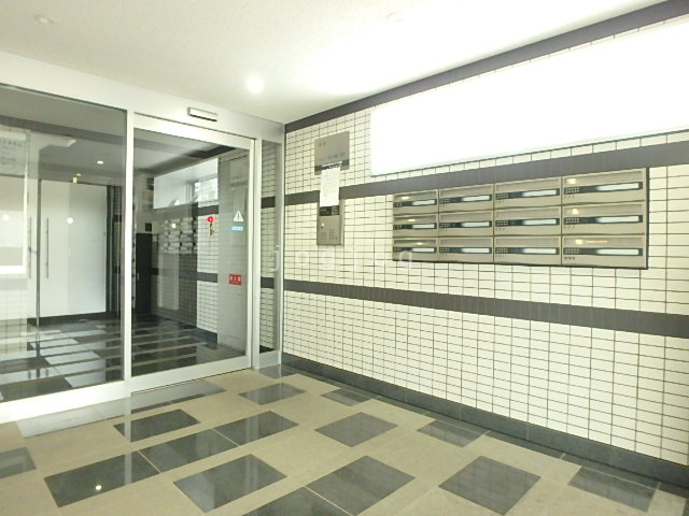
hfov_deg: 79.0
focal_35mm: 21
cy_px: 258
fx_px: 418
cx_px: 344
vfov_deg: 63.4
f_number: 3.5
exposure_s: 1/15
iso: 800
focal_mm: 3.7
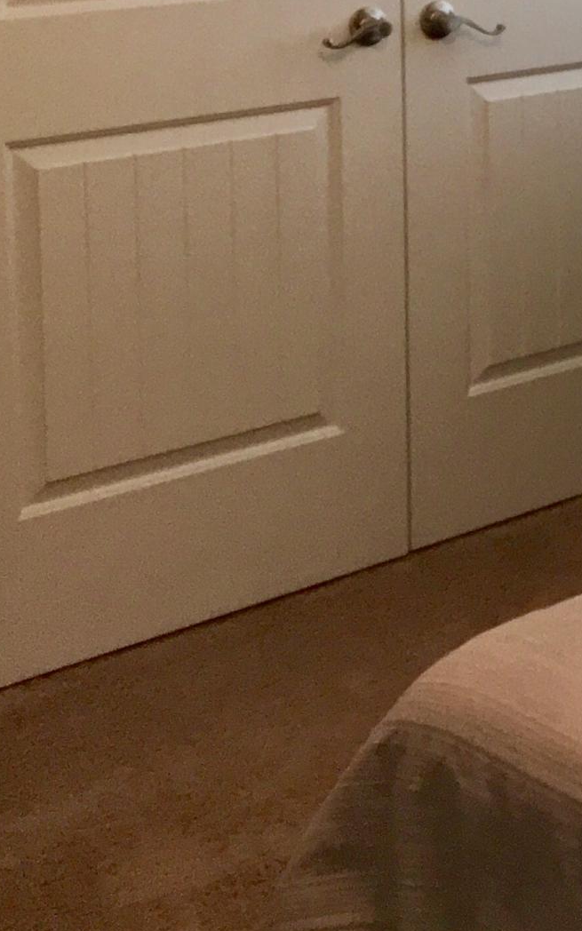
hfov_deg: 12.8
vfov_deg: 22.7
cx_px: 1196
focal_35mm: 88
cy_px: 30
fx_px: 2233
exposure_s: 1/30
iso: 64
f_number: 2.2
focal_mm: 4.15
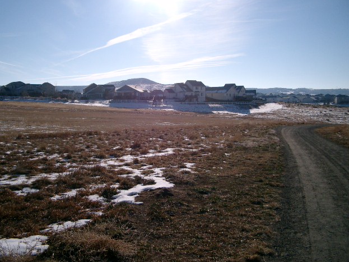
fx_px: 383
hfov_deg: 49.0
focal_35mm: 38
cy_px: 130
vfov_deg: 37.7
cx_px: 170
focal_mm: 7.6
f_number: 5
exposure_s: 1/2000
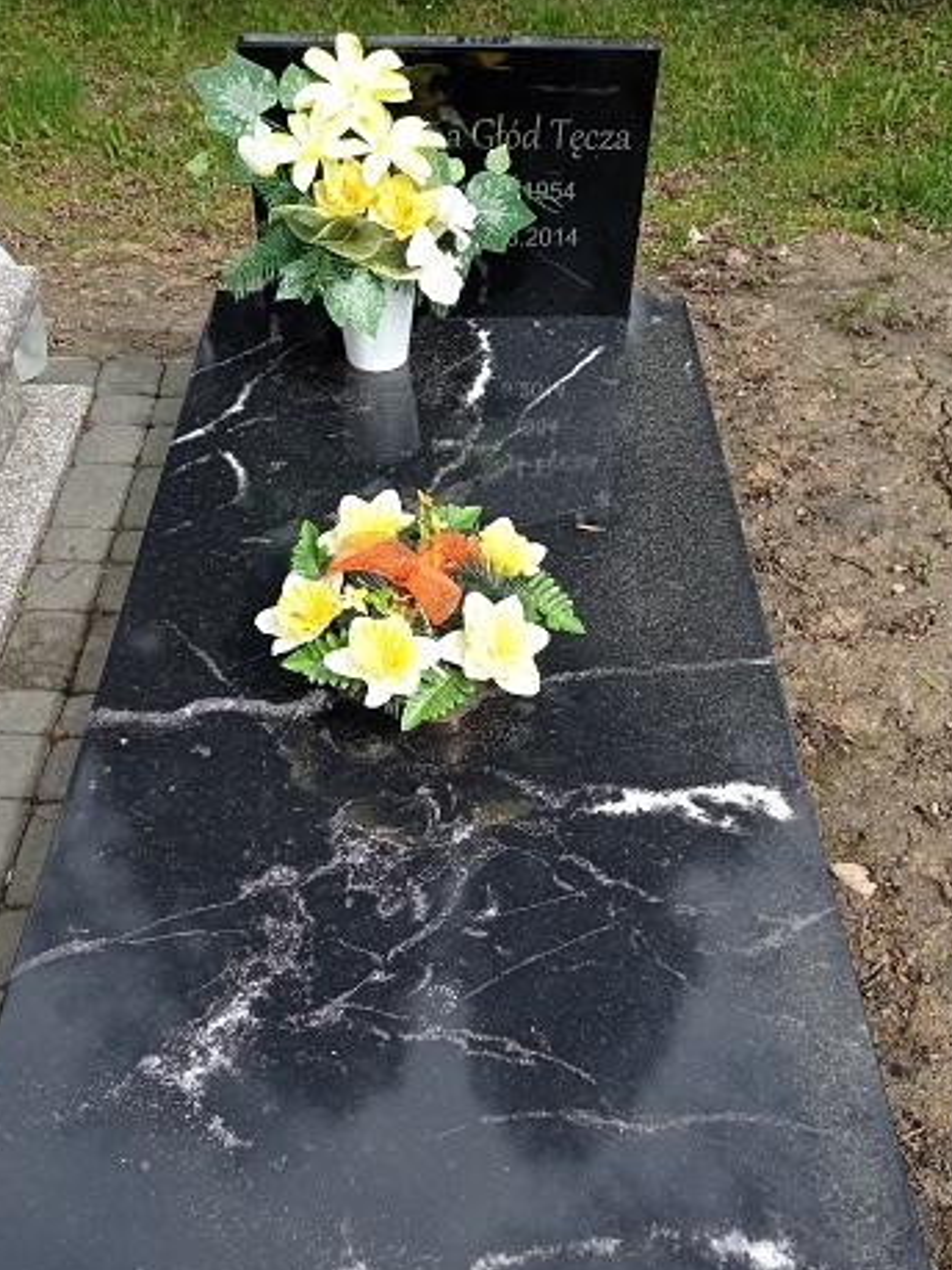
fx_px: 1284
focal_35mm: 35
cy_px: 772
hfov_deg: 40.7
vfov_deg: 52.2
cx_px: 440
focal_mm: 4.74
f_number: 1.79
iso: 100
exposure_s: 1/1626
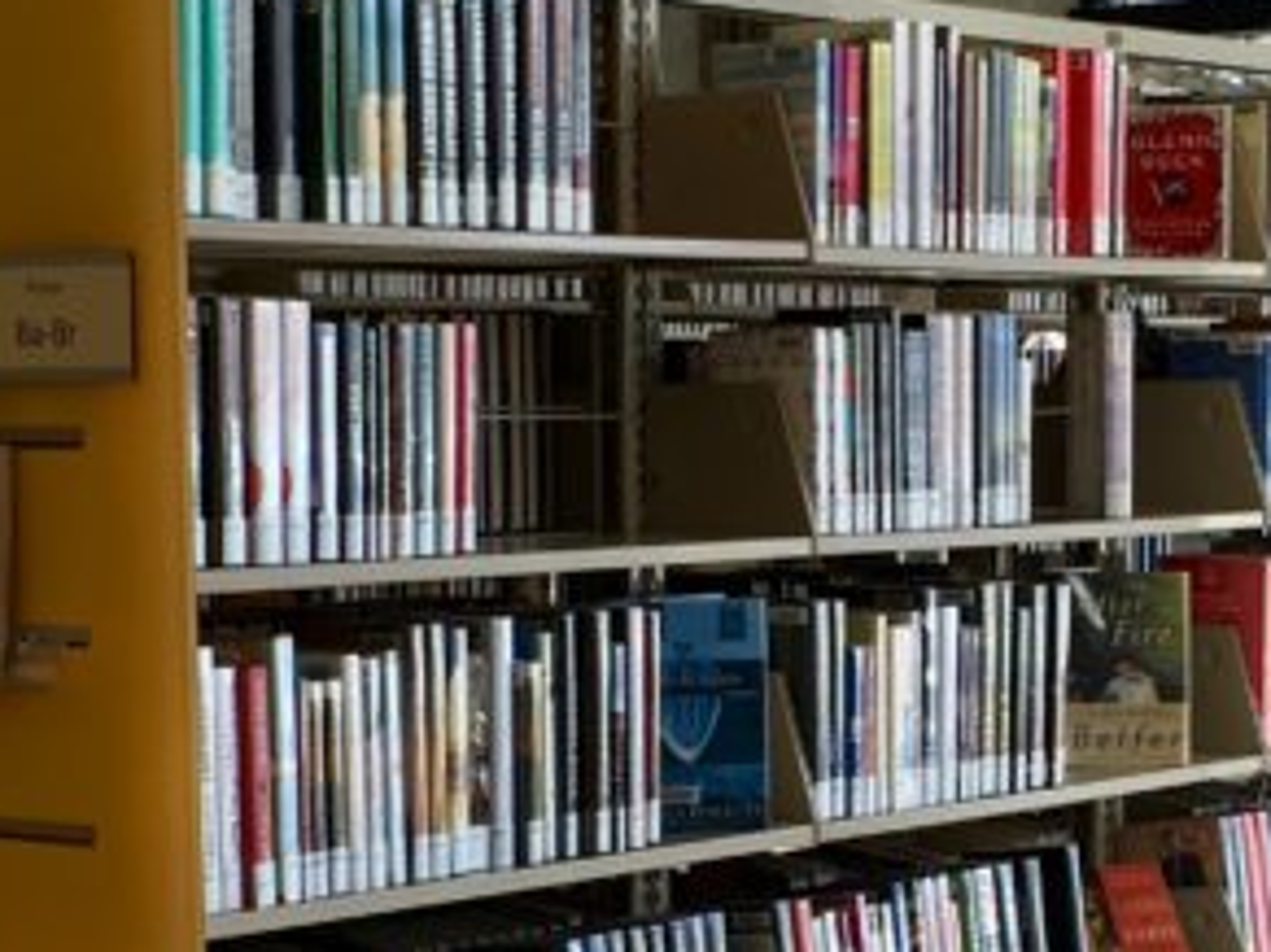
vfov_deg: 14.4
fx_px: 3744
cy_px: 852
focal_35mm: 102
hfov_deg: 19.2
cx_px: 860
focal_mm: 4.15
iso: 25
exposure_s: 1/120
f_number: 2.2
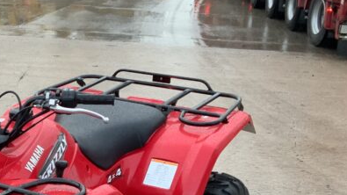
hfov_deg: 25.4
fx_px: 754
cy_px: 245
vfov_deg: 14.2
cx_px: 57
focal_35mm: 82
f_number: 1.8
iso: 50
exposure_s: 1/122
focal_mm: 3
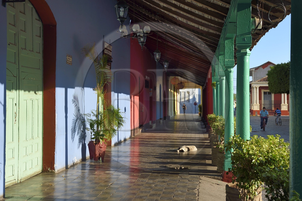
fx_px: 403
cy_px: 100
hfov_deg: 41.1
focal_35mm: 48
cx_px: 151
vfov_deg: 28.1
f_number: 8
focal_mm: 48
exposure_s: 1/250
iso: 200
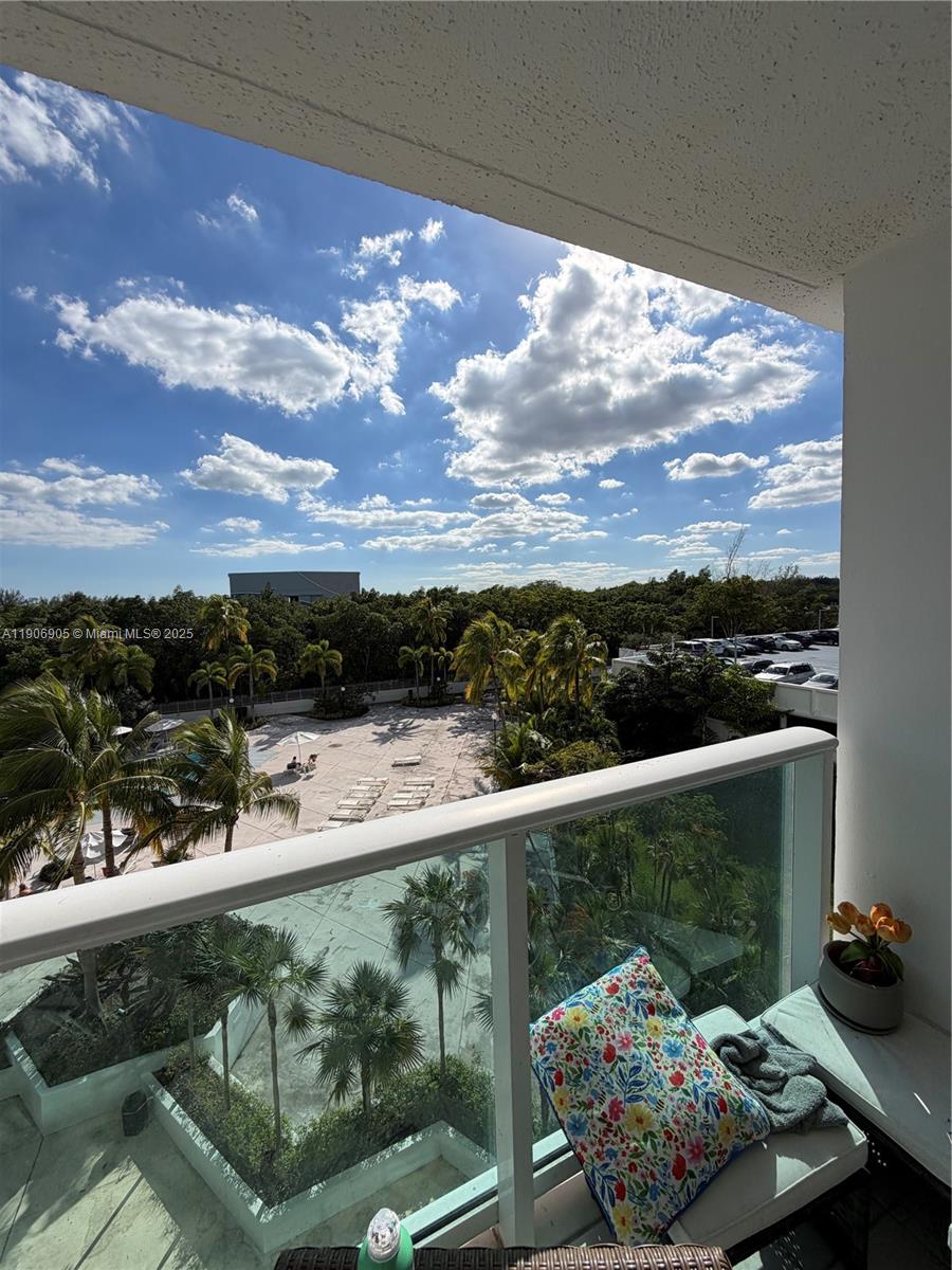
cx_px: 476
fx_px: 513
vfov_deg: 102.1
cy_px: 635
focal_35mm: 14
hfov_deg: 85.7
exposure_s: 1/2092
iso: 20
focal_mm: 2.22
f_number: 2.2
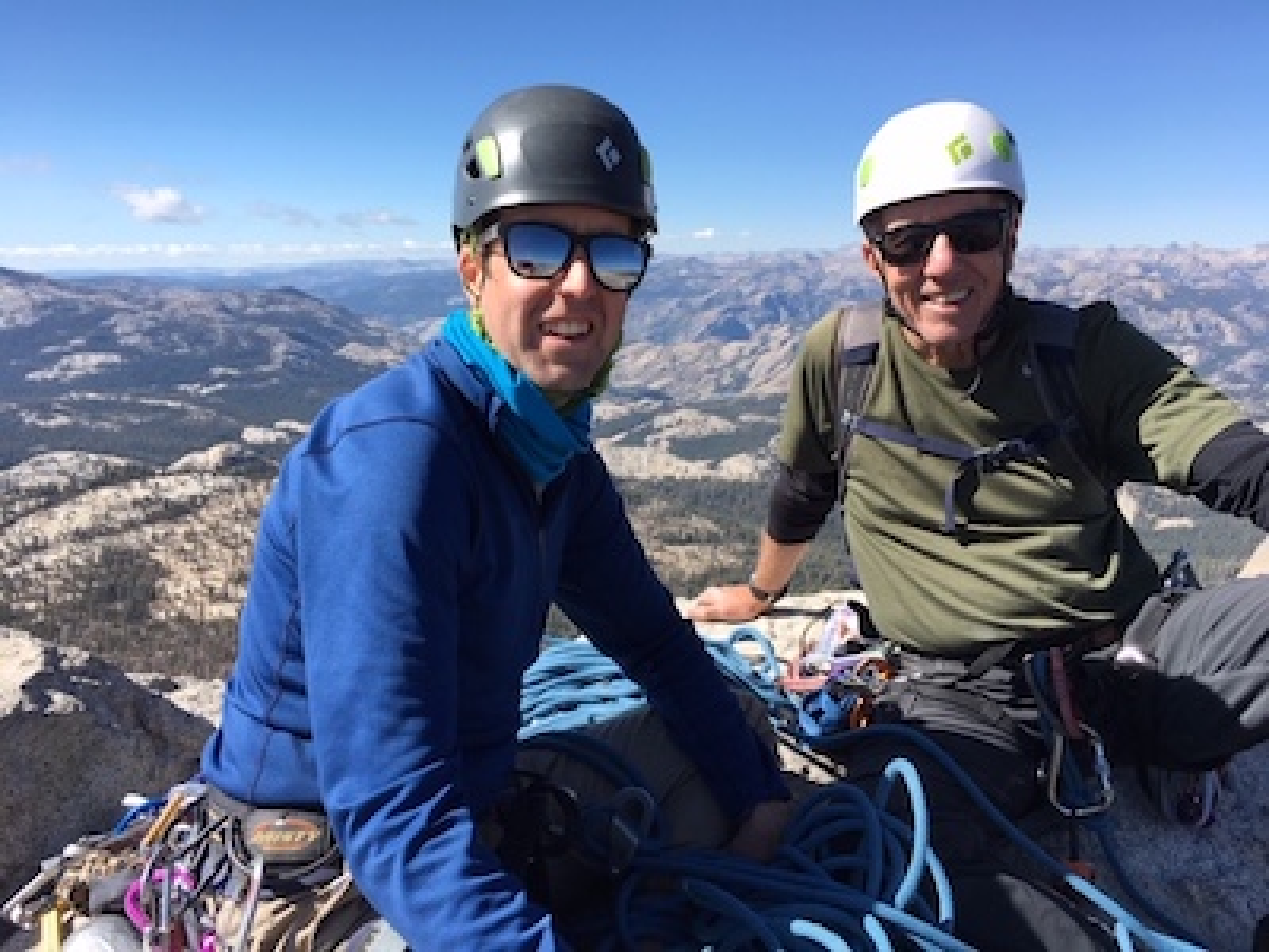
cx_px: 634
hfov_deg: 61.7
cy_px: 476
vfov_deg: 48.2
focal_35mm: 29
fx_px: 1063
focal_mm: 4.15
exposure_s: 1/1115
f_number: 2.2
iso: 25
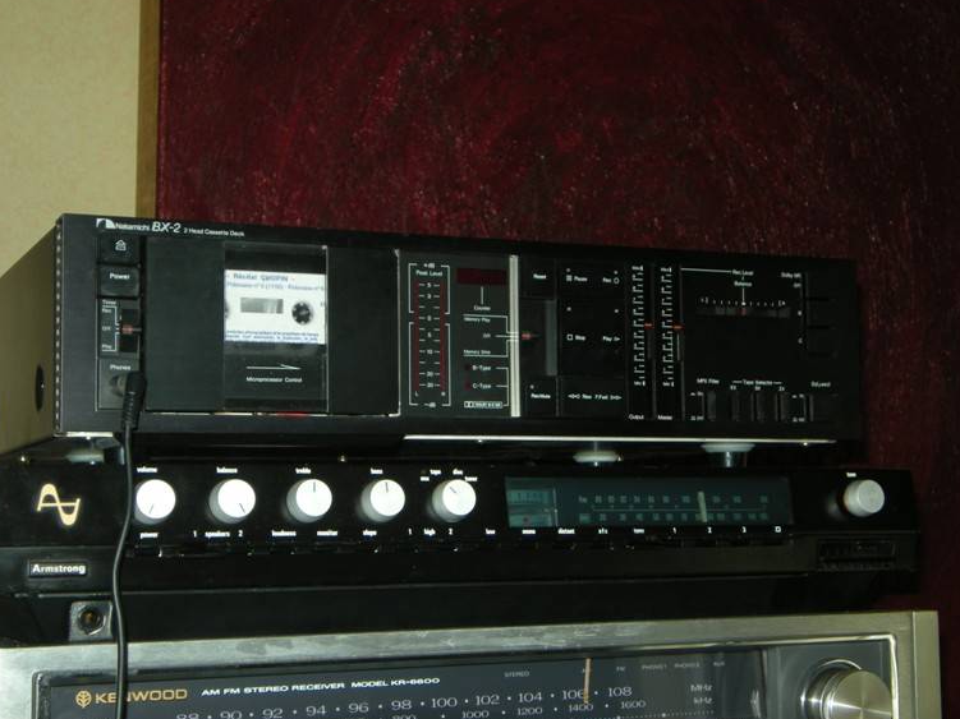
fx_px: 1802
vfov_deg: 22.6
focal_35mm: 65
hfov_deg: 29.8
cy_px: 365
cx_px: 460
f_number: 4.1
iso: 98
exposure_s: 1/120
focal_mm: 10.1
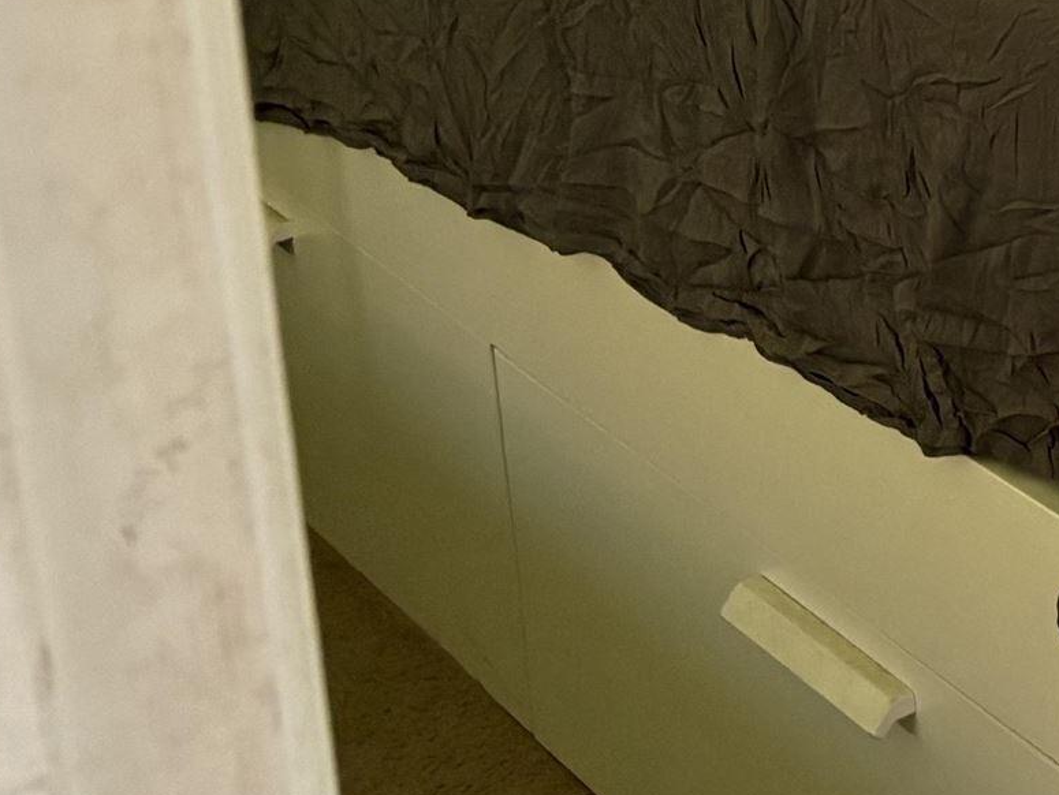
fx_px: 3153
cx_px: 2081
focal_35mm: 103
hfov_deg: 15.5
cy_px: -477
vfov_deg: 13.4
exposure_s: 1/60
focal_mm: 5.96
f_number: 1.6
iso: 250
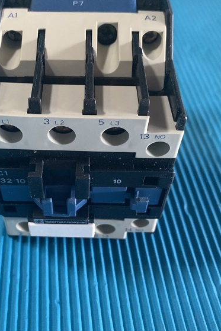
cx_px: 79
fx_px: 359
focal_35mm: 39
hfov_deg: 34.0
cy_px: 150
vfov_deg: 49.5
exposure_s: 1/53
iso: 400
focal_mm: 4.25
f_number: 1.8
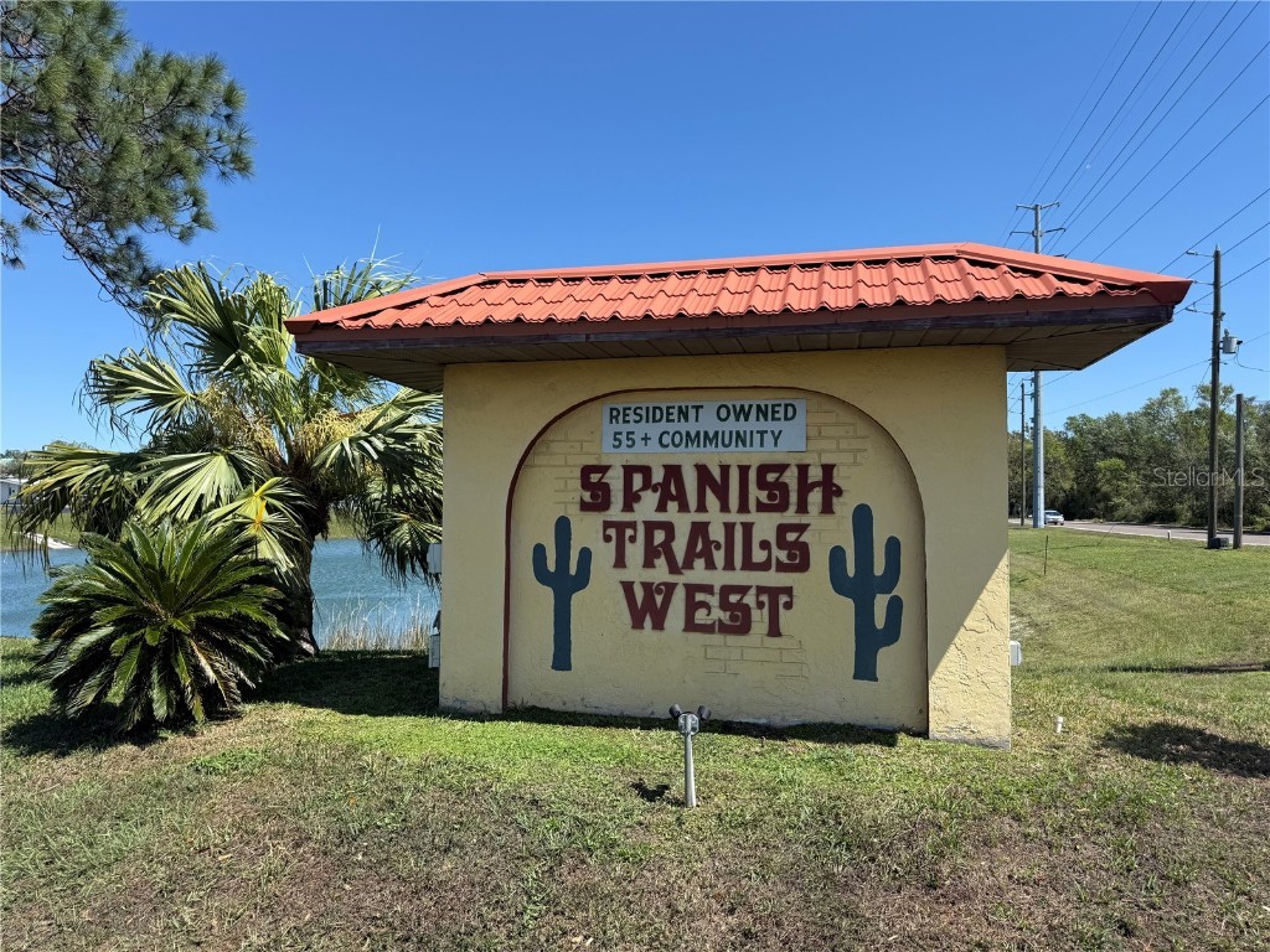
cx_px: 635
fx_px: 881
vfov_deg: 56.8
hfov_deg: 71.6
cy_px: 476
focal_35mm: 24
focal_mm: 6.76
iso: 80
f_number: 1.78
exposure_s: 1/3759
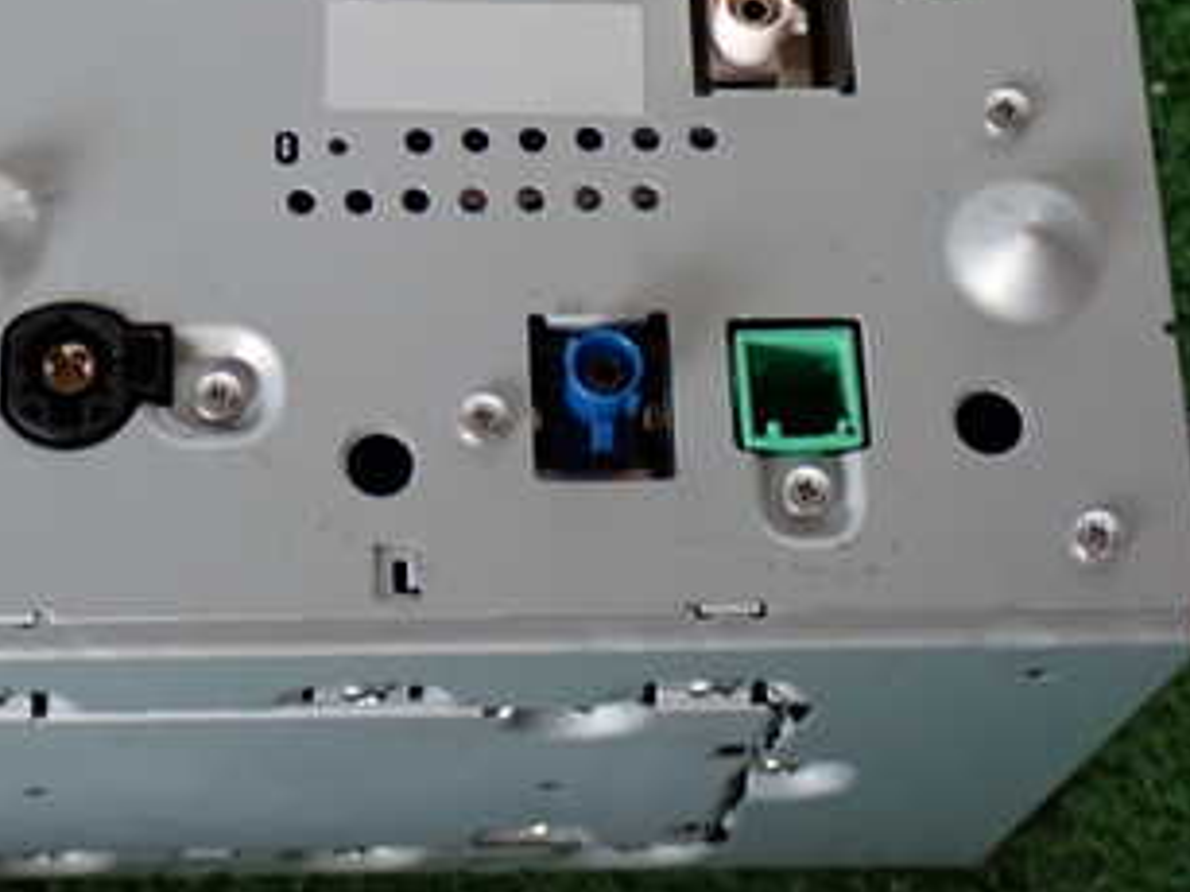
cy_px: 194
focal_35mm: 92
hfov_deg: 21.2
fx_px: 3161
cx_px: 349
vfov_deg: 16.0
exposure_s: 1/50
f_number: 3.1
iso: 320
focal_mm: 8.4
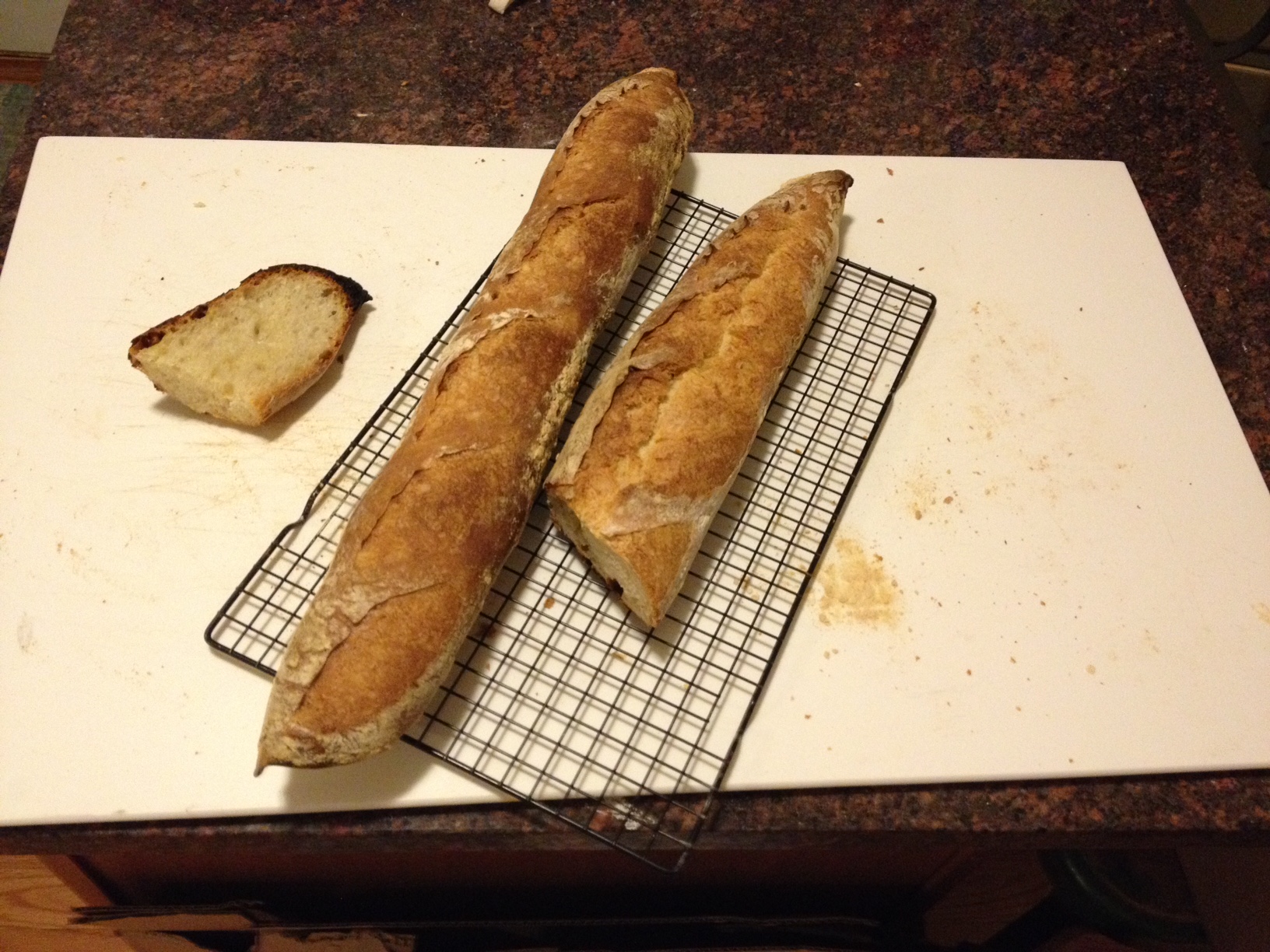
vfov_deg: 40.7
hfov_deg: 52.6
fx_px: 1284
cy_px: 476
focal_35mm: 35
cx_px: 635
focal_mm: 4.28
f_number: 2.4
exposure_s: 1/20
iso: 400
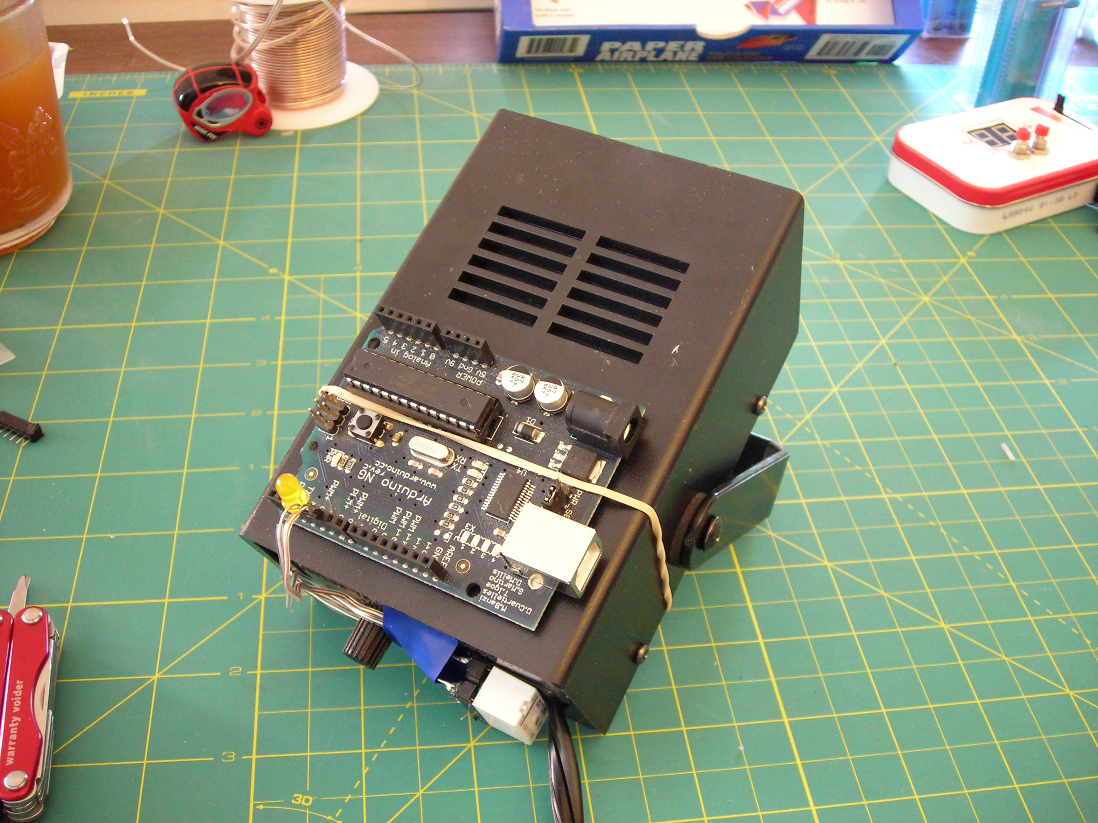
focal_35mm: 38
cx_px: 549
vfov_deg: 37.7
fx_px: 1205
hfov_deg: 49.0
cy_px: 412
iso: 200
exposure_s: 1/1.7
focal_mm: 6.3
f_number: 3.2
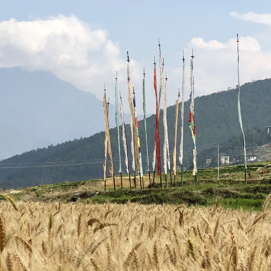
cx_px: 345
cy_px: 144
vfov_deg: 13.4
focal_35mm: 130
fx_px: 1151
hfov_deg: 13.0
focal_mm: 6
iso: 16
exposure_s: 1/1171
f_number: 2.4
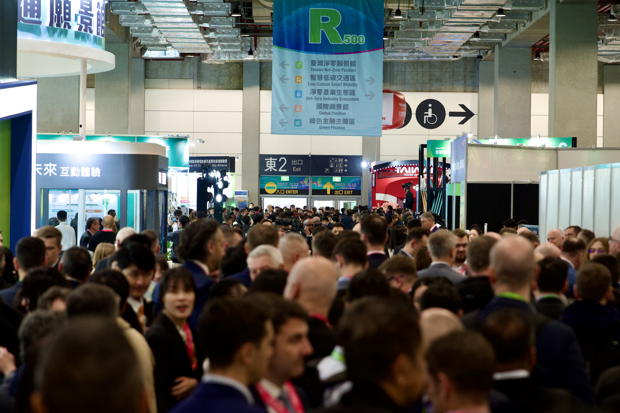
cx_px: 310
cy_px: 206
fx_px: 1808
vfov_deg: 13.0
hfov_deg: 19.5
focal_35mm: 105
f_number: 3.2
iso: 640
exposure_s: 1/160
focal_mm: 70
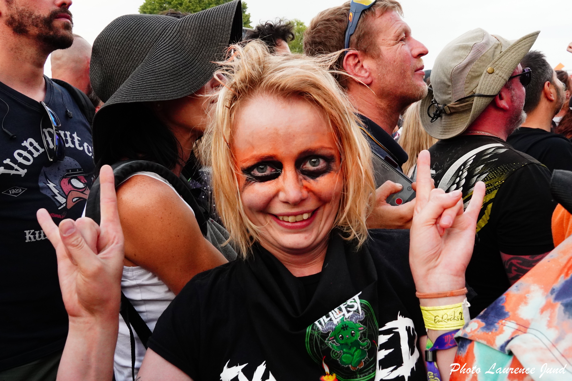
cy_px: 190
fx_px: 477
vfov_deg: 43.6
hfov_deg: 61.9
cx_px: 286
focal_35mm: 30
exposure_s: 1/250
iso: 2500
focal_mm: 20
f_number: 10
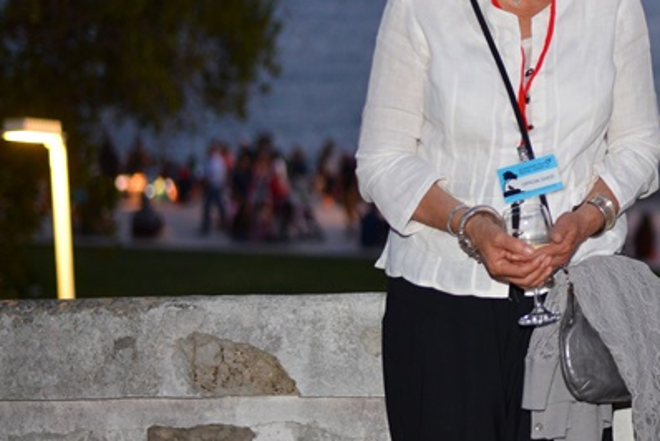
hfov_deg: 17.6
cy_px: 132
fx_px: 2073
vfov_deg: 12.1
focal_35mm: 113
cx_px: 687
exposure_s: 1/160
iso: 1250
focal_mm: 50
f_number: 2
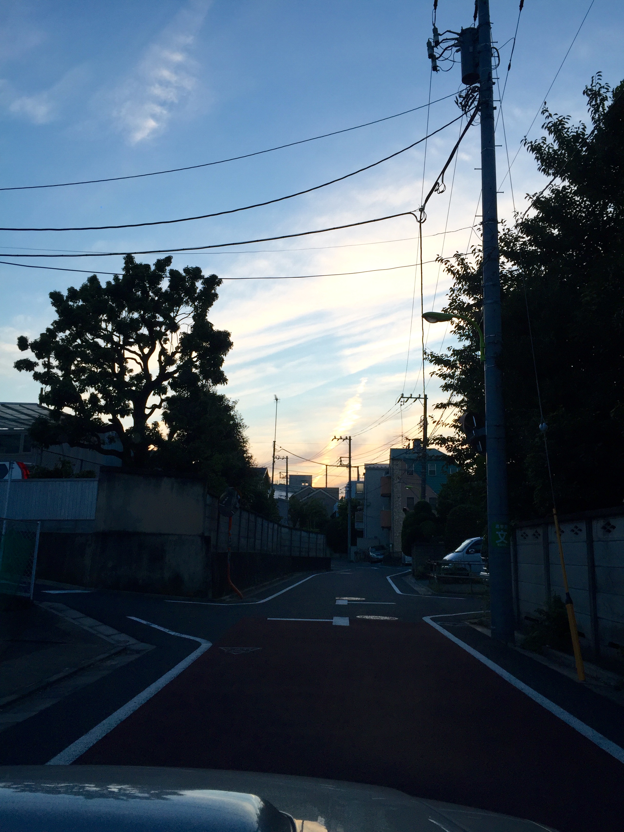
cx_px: 312
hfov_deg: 48.2
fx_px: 697
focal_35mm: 29
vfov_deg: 61.7
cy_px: 416
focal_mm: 4.15
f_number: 2.2
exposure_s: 1/120
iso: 32
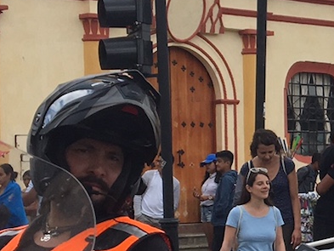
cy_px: 180
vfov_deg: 10.9
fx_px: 1313
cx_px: 484
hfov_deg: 13.7
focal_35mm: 136
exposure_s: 1/1040
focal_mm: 4.15
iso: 25
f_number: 2.2
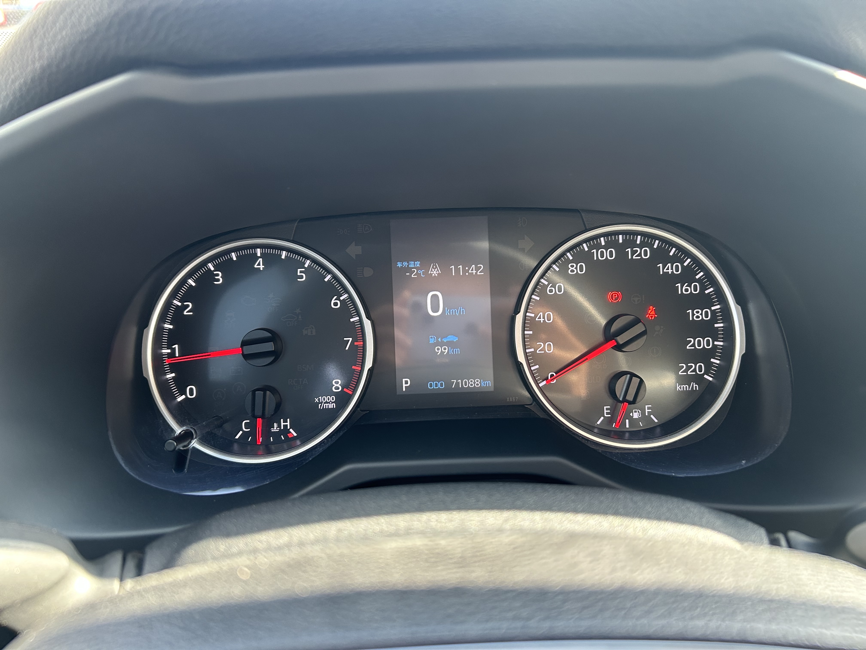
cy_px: 325
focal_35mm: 26
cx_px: 433
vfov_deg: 53.1
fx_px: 650
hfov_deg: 67.3
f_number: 1.5
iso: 125
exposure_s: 1/86
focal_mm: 5.7
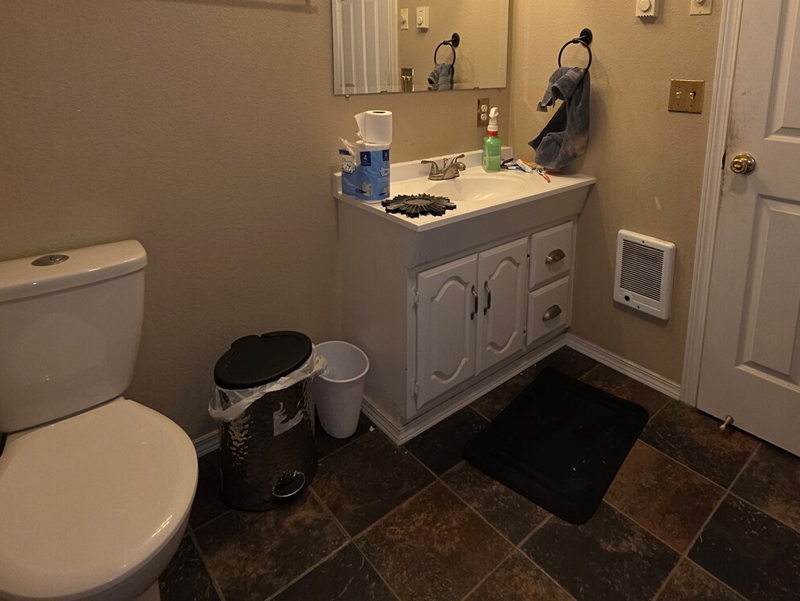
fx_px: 485
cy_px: 144
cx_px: 457
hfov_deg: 78.5
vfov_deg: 59.7
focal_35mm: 21
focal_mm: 2.2
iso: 40
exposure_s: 1/60
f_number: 1.9
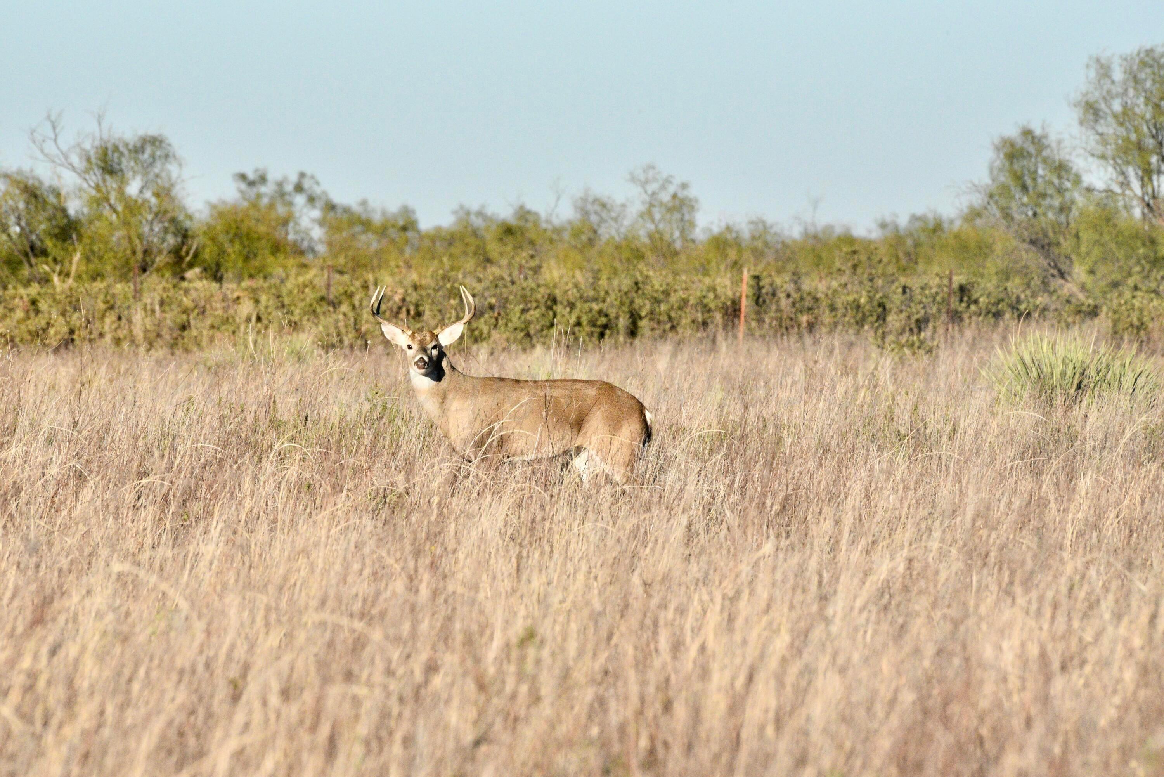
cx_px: 582
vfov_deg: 2.8
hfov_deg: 4.1
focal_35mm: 500
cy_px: 388
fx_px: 16170
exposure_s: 1/4000
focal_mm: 500
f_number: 18
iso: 6400
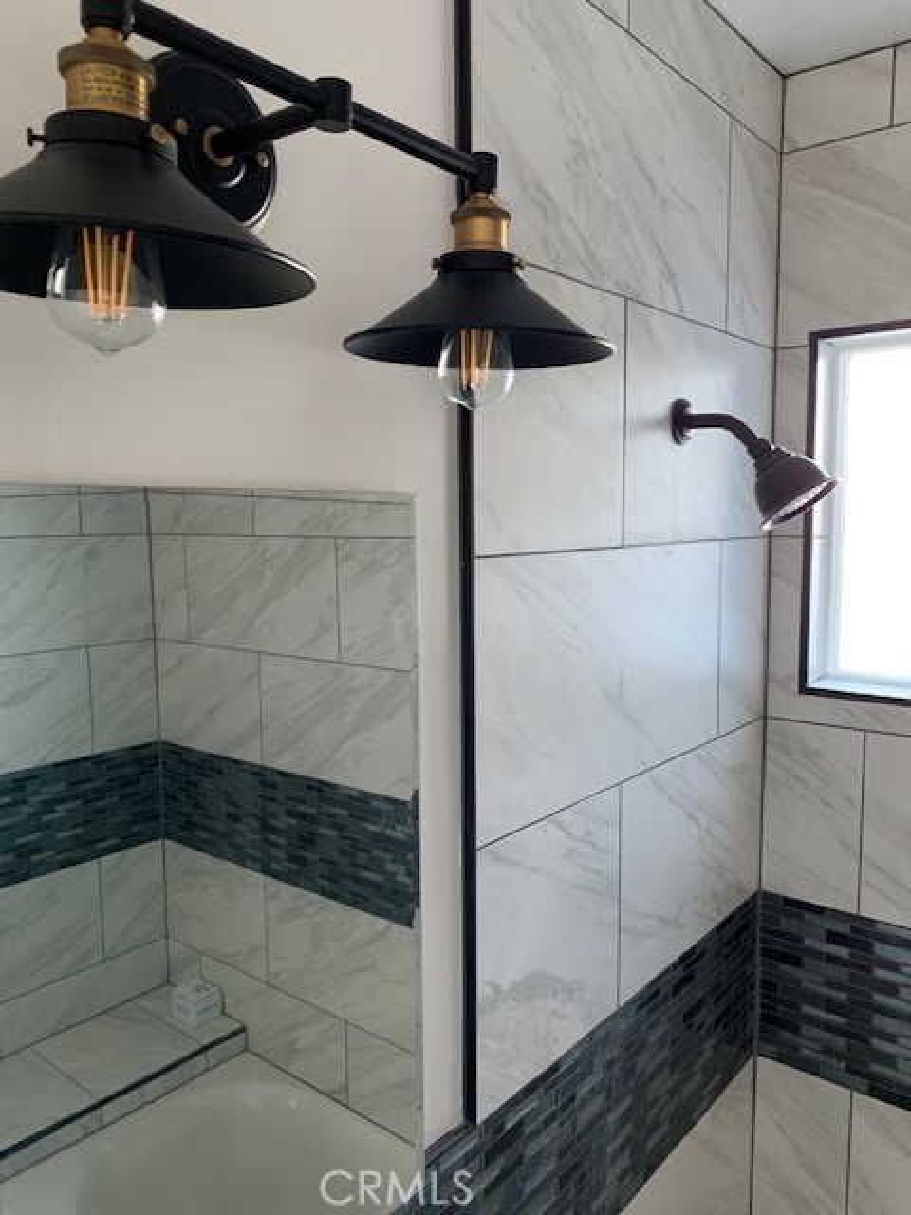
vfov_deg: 67.3
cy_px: 608
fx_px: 912
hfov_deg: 53.1
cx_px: 456
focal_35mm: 26
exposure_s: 1/60
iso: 250
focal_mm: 4.25
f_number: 1.8
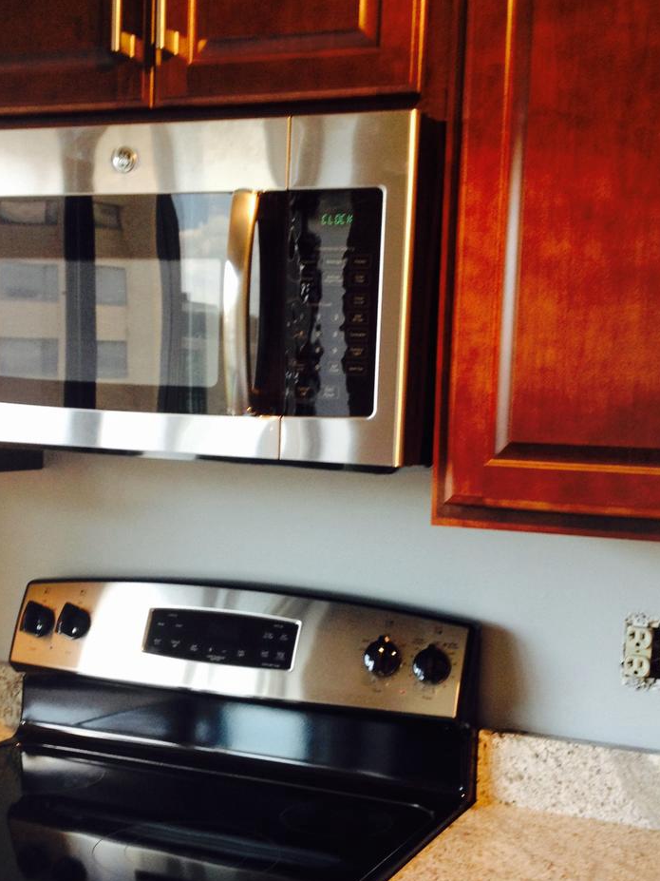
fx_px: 1475
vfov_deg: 33.1
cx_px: 270
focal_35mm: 58
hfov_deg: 25.2
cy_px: 559
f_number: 2.4
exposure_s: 1/20
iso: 64
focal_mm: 4.28
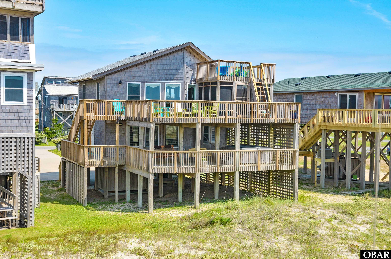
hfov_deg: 41.2
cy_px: 130
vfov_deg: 28.0
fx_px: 521
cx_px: 196
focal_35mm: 48
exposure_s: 1/250
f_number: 8
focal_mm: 32
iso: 200
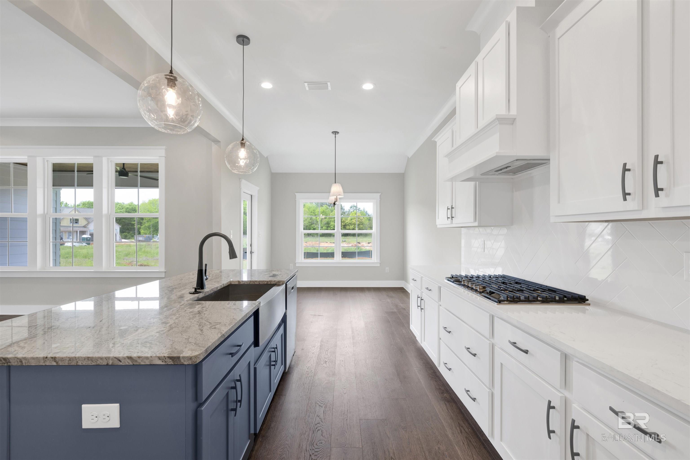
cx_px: 345
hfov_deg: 98.5
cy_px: 230
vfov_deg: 75.5
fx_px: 297
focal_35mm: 16
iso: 400
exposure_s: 1/10
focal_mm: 15.5
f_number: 11
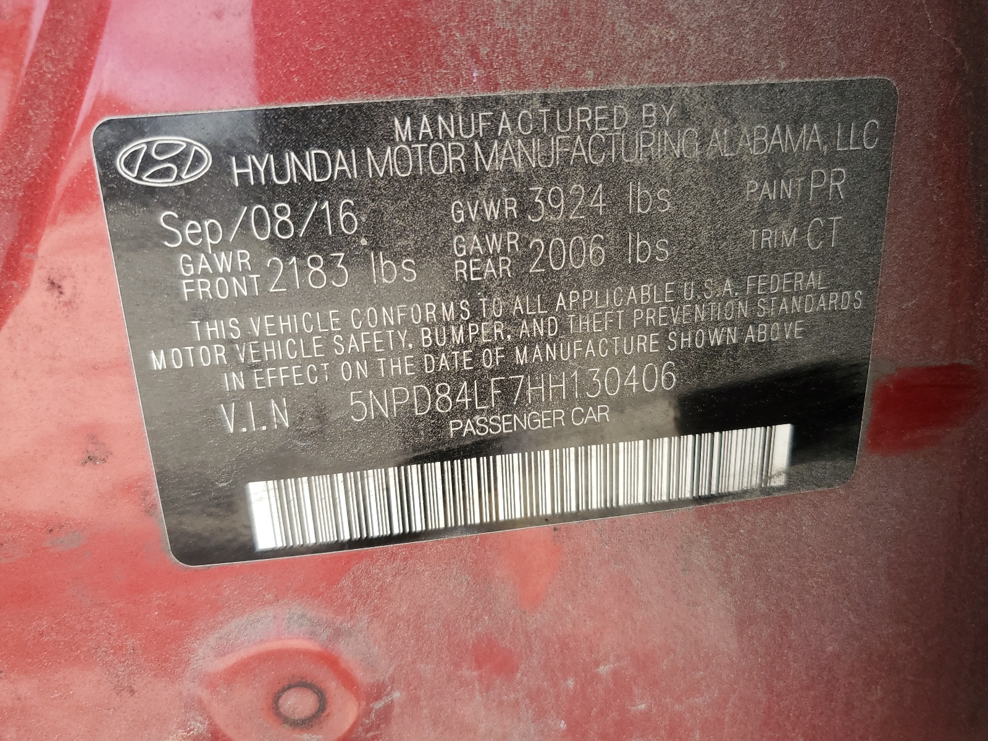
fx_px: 742
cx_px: 494
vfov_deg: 53.1
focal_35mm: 26
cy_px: 370
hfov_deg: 67.3
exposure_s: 1/200
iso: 50
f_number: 1.5
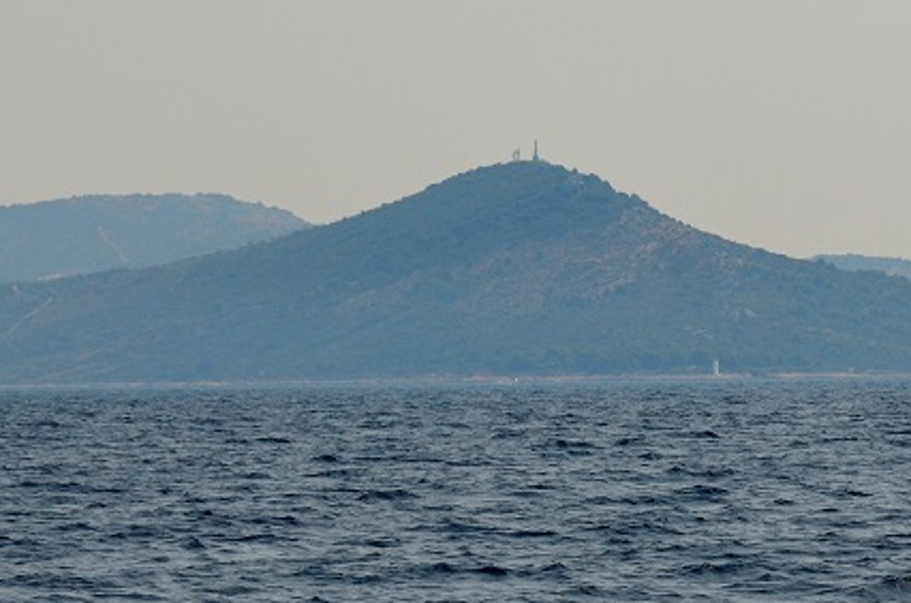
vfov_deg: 5.6
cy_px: 176
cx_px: 540
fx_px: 6211
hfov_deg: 8.4
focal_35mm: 246
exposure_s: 1/4000
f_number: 5.6
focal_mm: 70
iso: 400
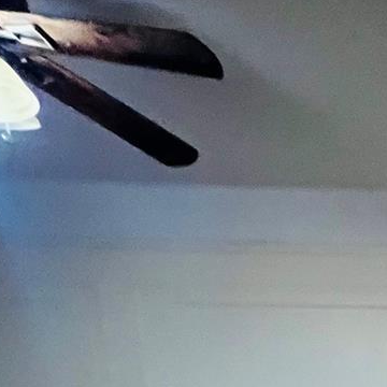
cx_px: 604
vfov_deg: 25.3
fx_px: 620
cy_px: 596
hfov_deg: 25.0
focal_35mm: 49
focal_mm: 1.57
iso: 640
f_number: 1.8
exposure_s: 1/40
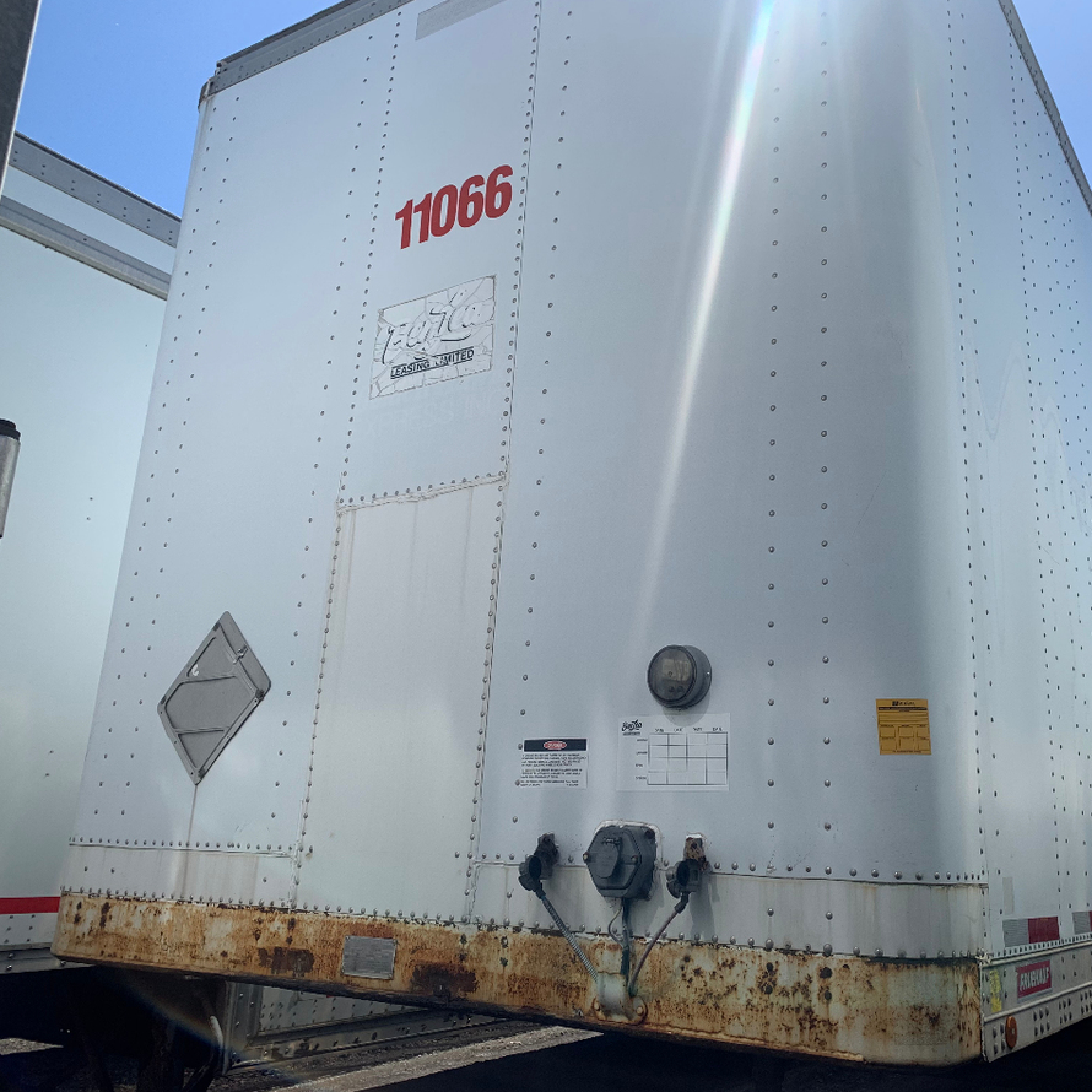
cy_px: 542
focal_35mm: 31
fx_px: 1106
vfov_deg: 52.5
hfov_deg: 52.0
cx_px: 675
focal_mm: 4.25
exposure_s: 1/3650
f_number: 1.8
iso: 25
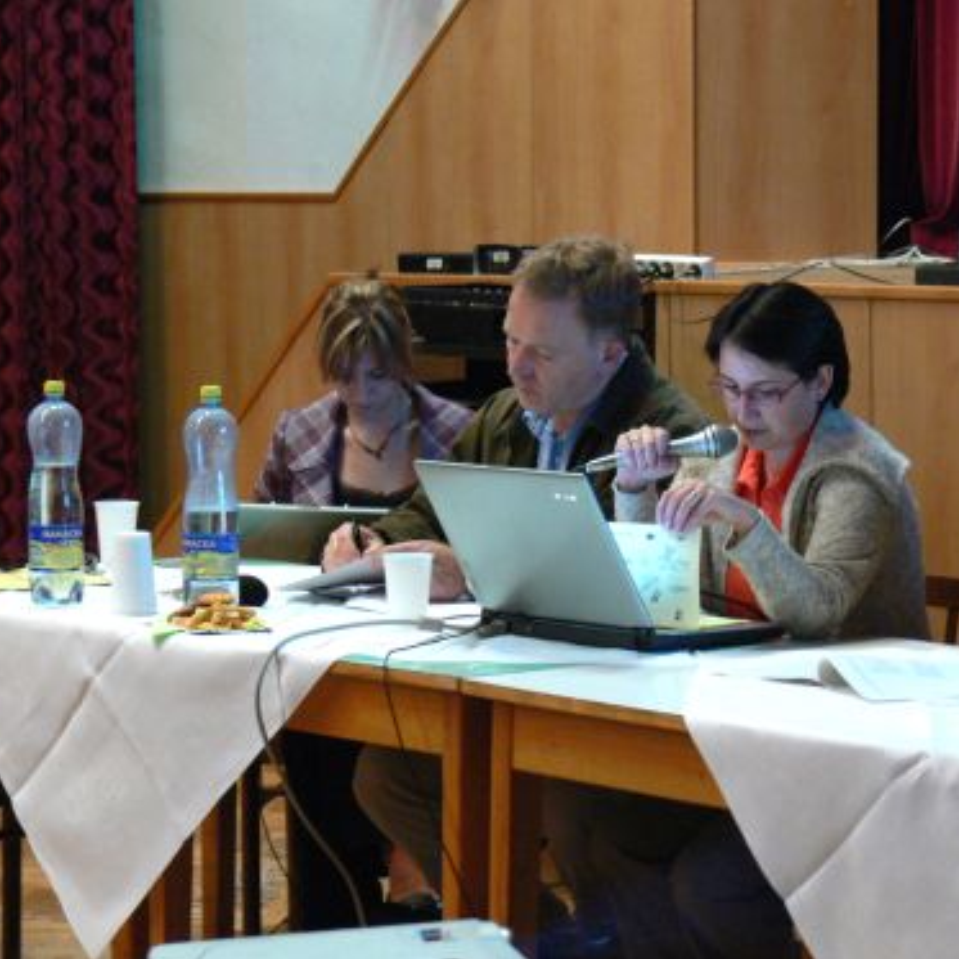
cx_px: 602
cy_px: 480
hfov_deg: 14.4
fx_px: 3793
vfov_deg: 14.4
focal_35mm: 121
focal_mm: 21.5
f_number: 3.2
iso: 200
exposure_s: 1/4
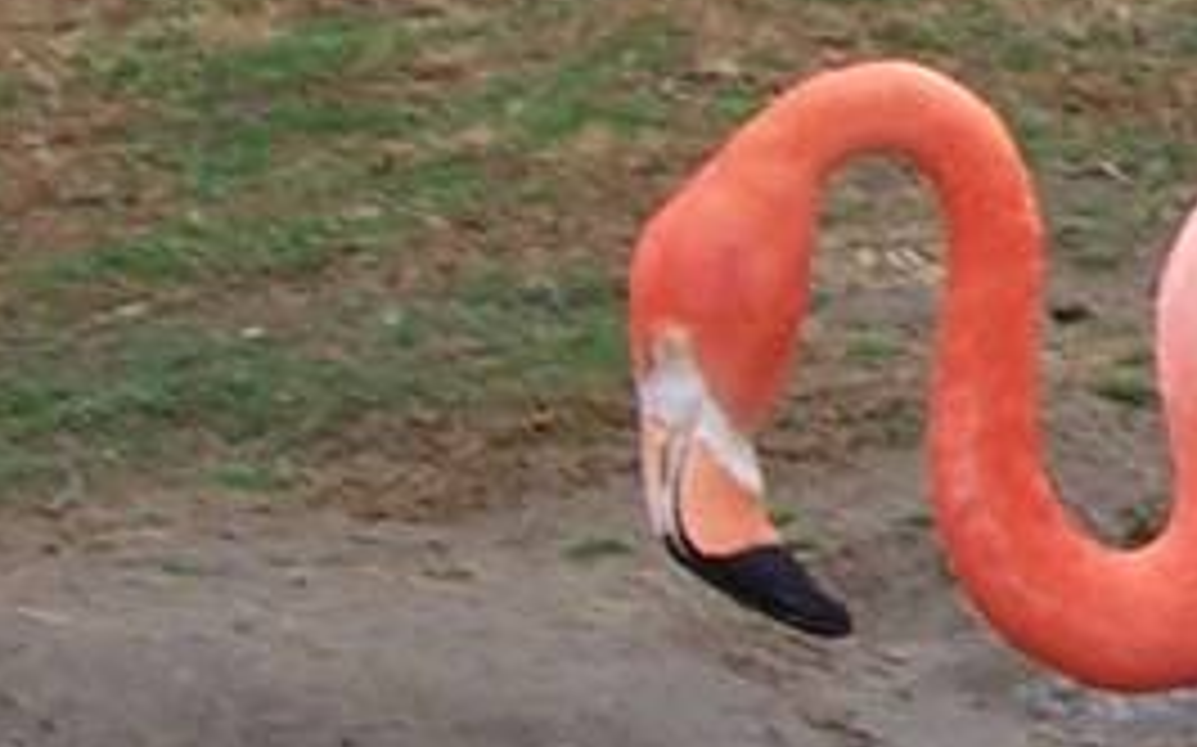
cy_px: 612
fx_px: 10402
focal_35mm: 319
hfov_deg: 6.1
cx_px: 3582
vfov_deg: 4.1
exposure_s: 1/250
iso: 80
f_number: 3.4
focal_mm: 8.6
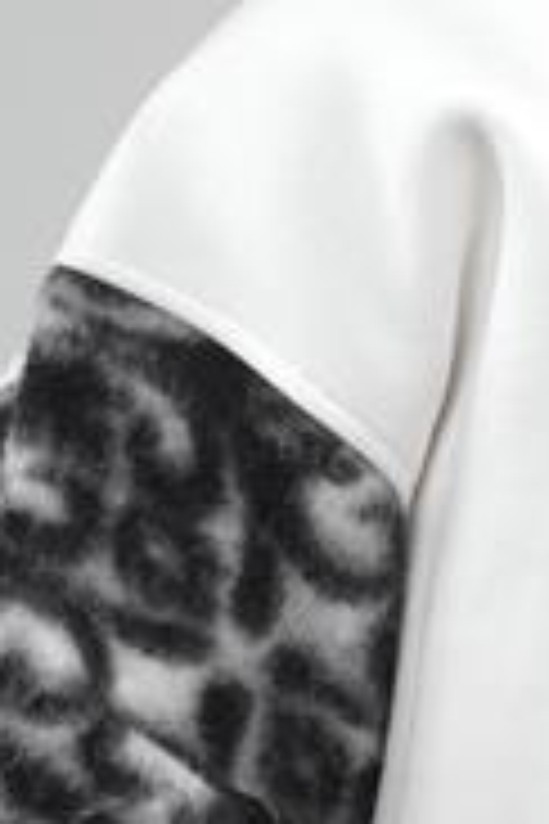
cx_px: 855
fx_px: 11002
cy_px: 522
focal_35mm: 481
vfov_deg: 4.3
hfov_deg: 2.9
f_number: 9
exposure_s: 1/160
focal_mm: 70
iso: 80
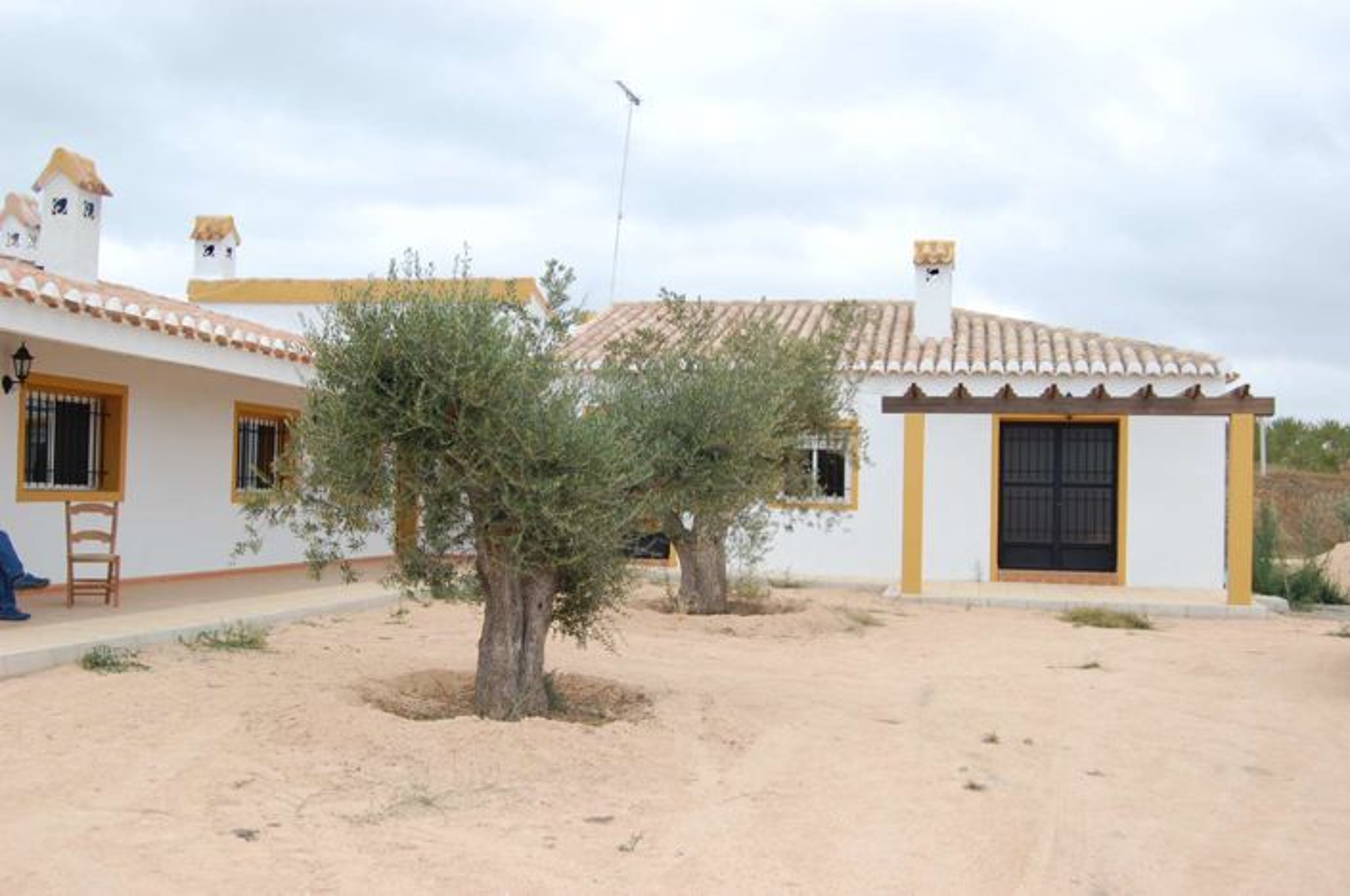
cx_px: 675
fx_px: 1460
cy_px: 448
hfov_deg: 49.6
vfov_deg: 34.1
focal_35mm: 39
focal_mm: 26
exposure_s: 1/250
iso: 200
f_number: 8
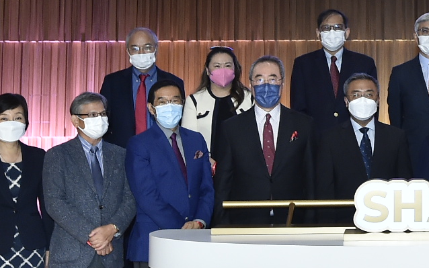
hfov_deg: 16.9
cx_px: 506
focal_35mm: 118
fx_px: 1380
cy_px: 19
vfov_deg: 11.0
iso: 2000
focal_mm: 30
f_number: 5.6
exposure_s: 1/250
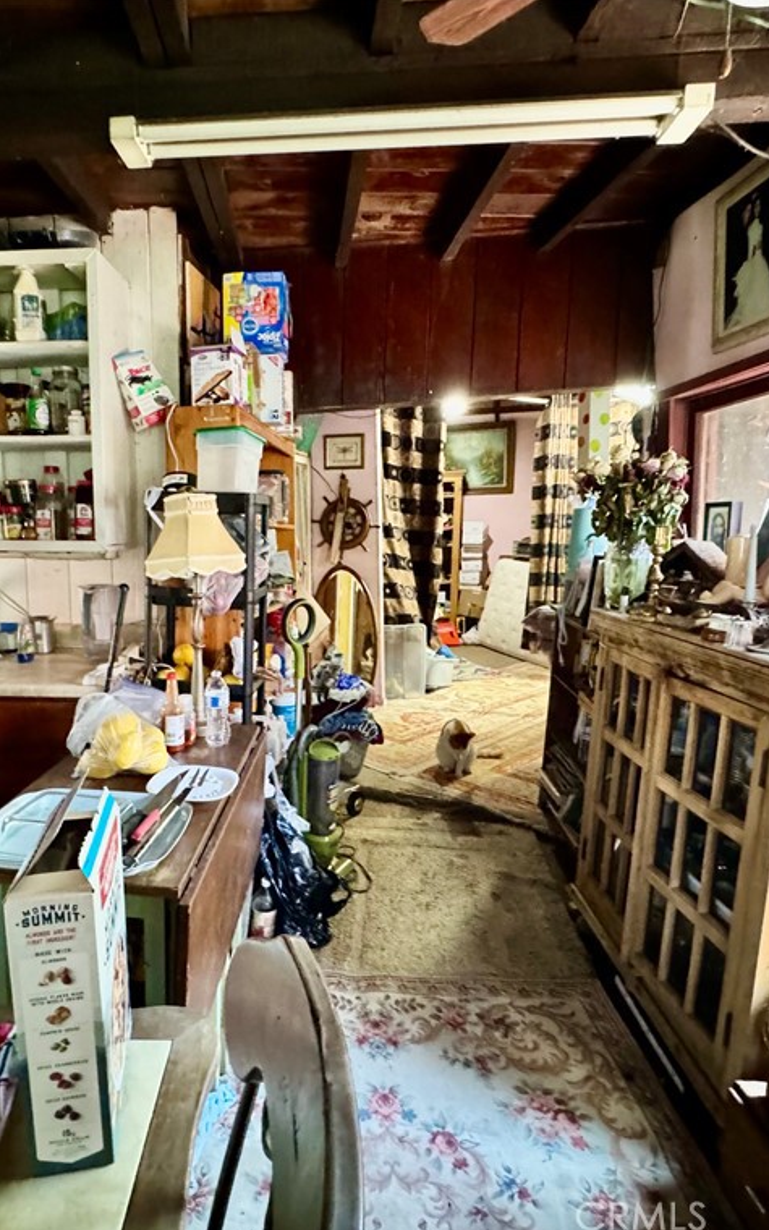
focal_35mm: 20
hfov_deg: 58.8
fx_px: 671
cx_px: 283
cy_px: 618
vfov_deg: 85.1
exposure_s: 1/40
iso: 1000
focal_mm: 2.22
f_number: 2.2
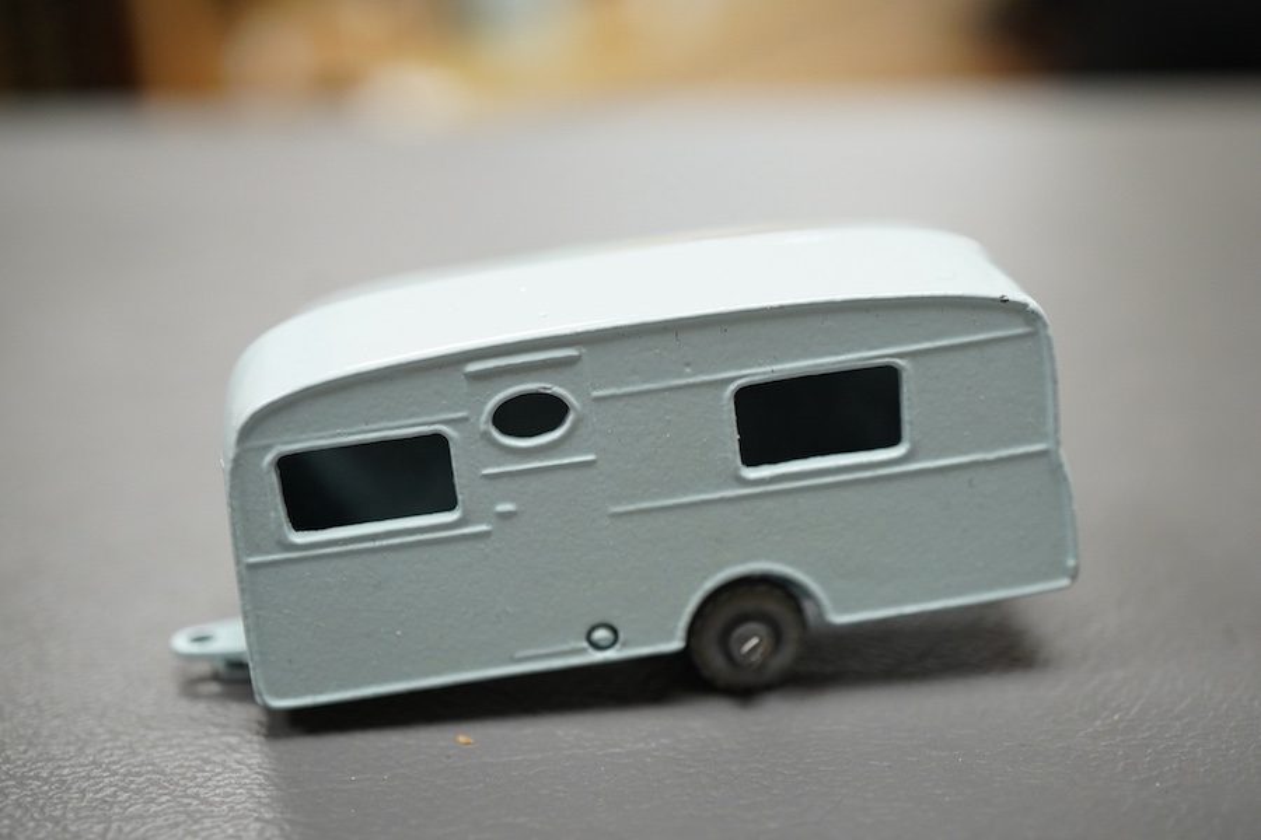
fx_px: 1576
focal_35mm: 45
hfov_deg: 43.6
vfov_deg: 29.9
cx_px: 630
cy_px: 420
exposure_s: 1/125
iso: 1250
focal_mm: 30
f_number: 7.1
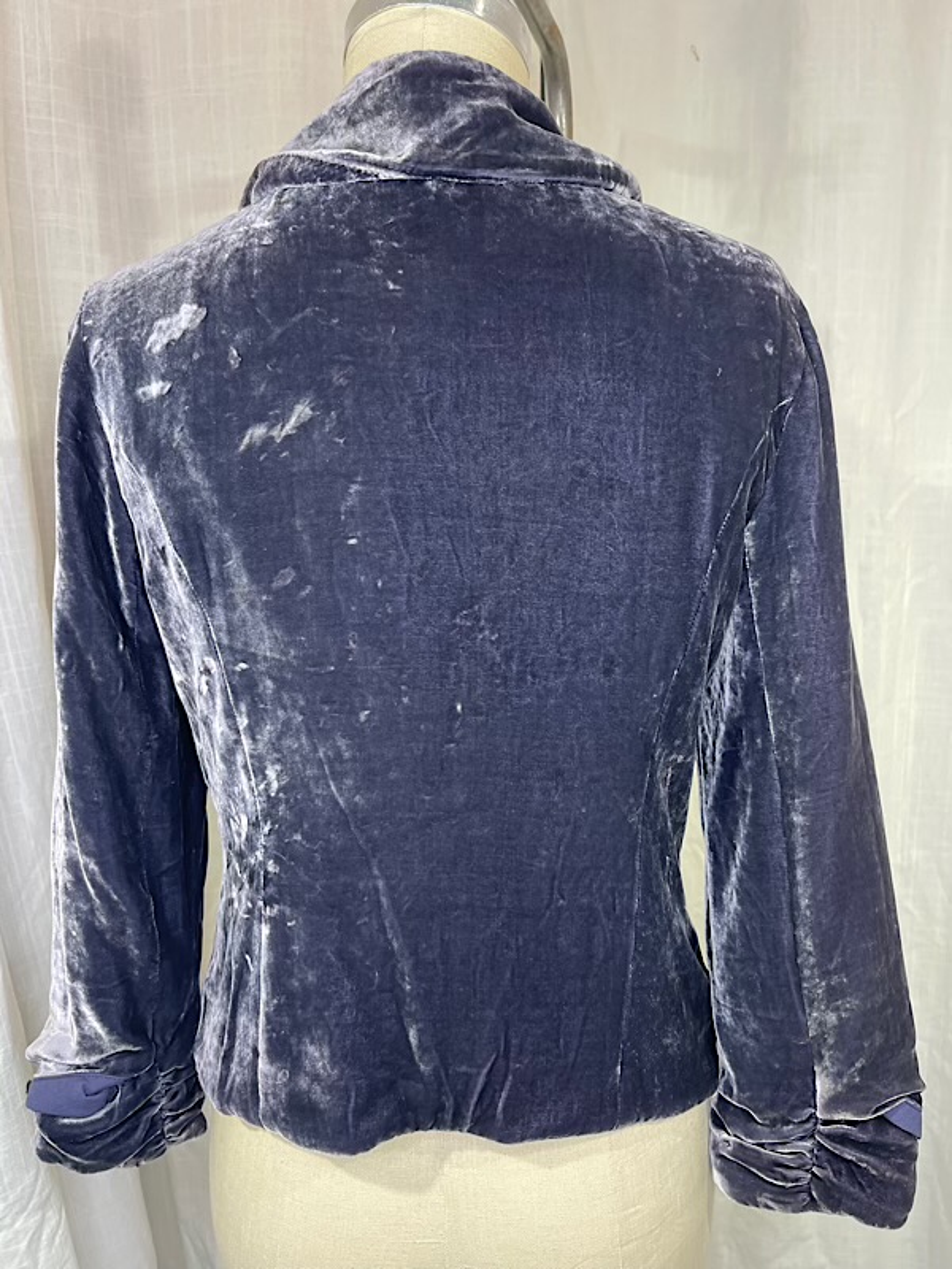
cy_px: 634
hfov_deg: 54.9
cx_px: 476
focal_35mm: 25
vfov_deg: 69.4
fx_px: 917
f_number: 1.6
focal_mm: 5.1
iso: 100
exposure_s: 1/120
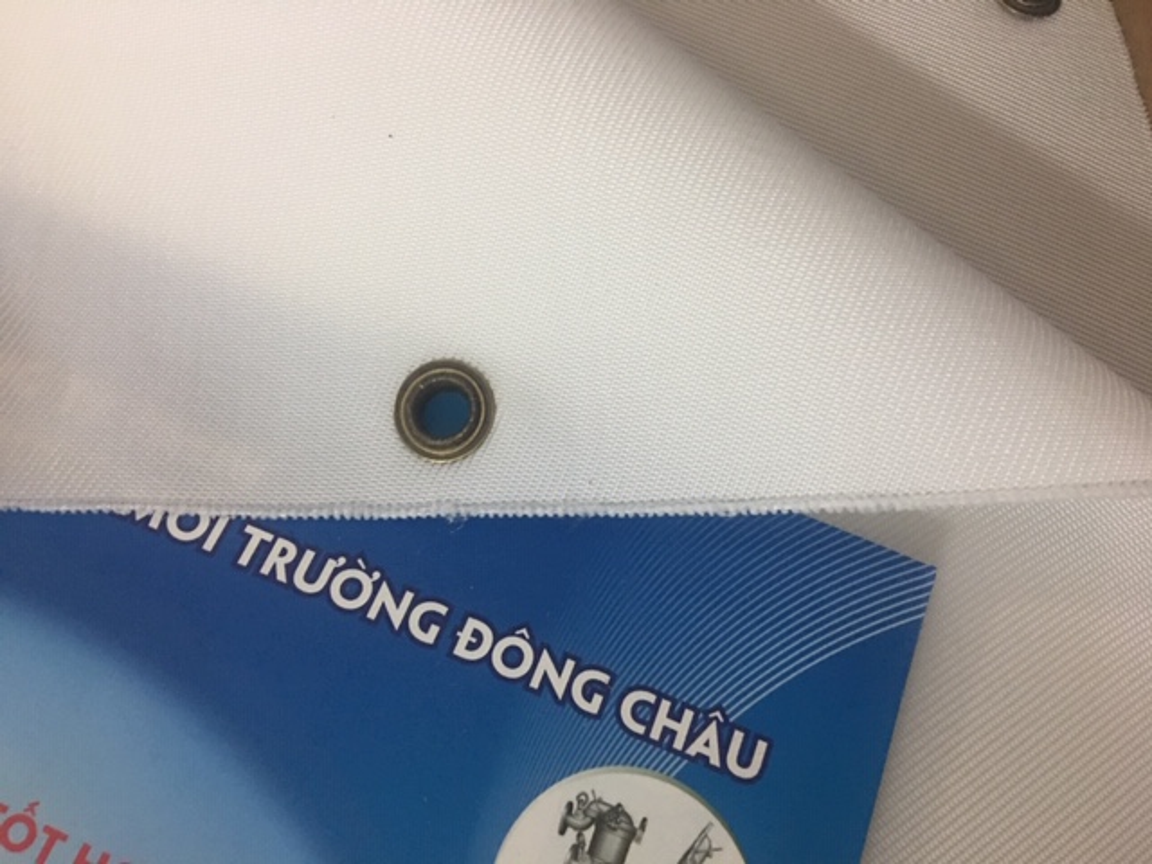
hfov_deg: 61.7
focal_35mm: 29
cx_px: 576
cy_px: 432
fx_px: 965
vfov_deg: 48.2
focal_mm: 4.15
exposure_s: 1/8
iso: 125
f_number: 2.2
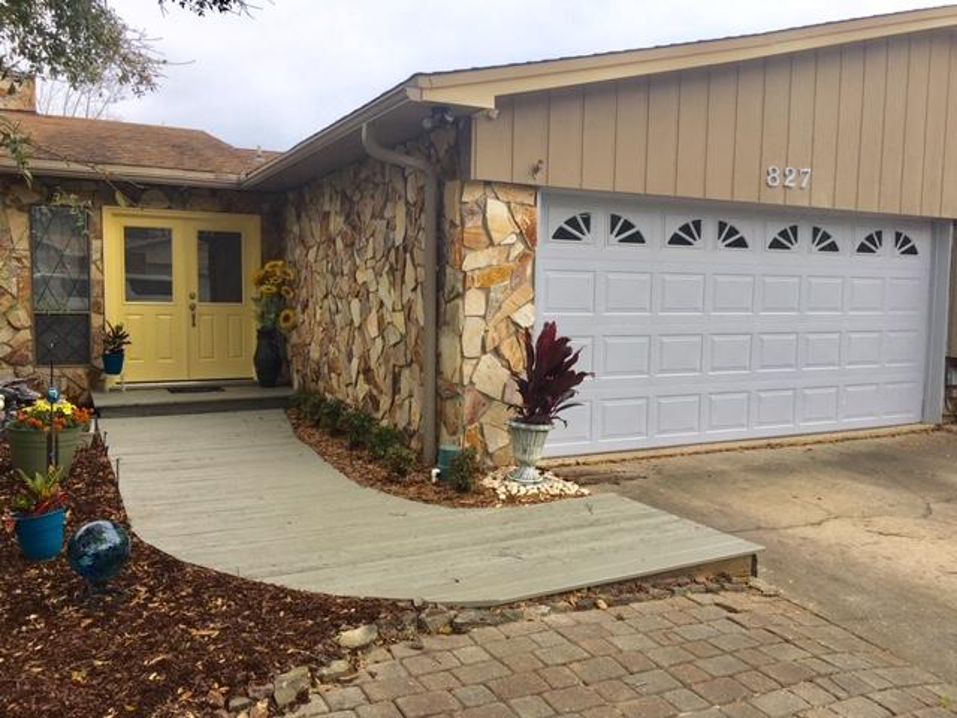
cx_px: 478
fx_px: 802
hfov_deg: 61.7
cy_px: 359
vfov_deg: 48.2
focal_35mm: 29
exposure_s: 1/686
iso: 25
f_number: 2.2
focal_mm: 4.15
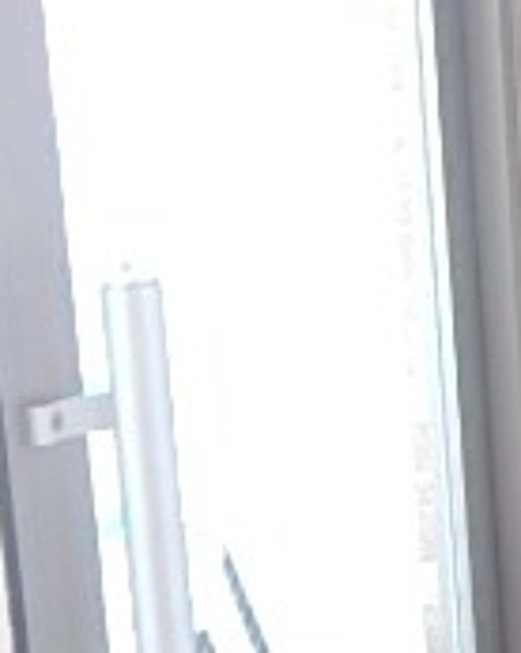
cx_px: 1133
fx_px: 1467
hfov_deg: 15.0
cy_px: 268
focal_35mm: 76
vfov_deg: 25.1
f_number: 3.5
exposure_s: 1/40
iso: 200
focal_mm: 3.7
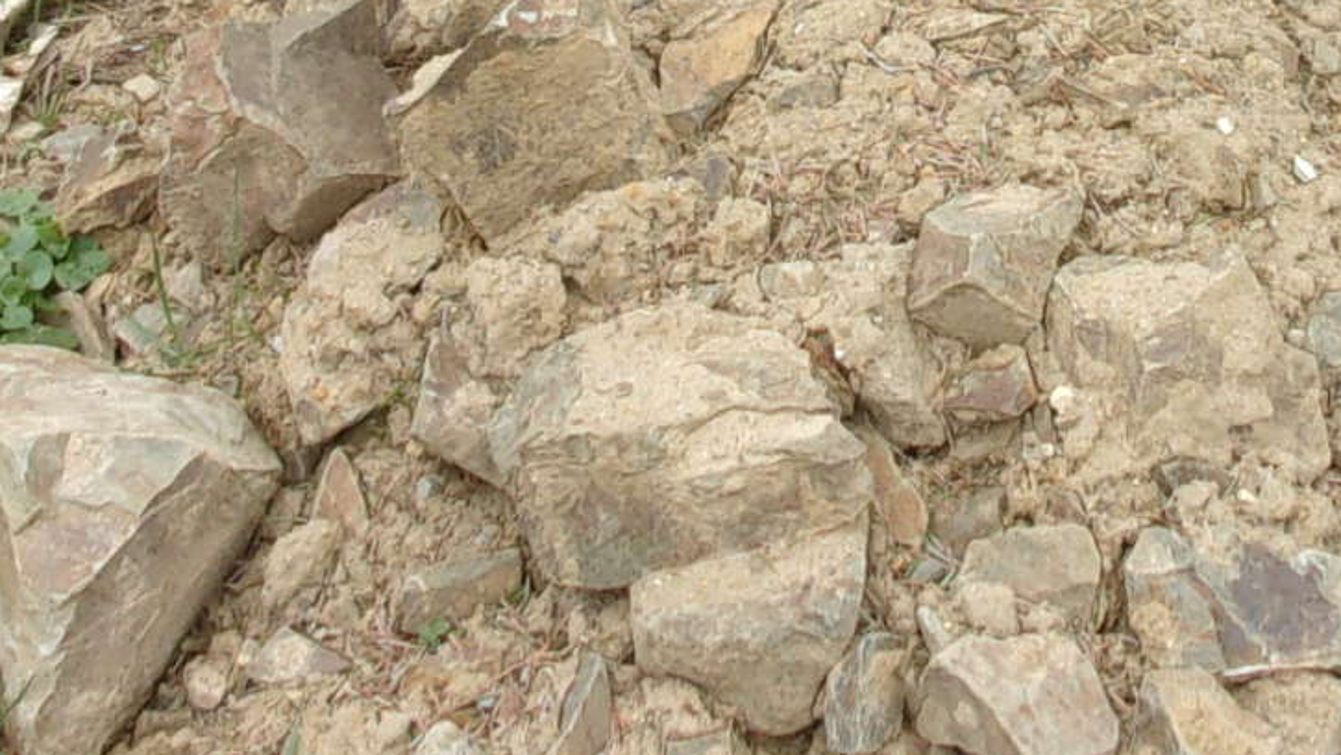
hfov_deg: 19.4
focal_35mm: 109
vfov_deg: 10.7
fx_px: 3876
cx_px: 1091
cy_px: -352
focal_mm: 5.1
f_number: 3.9
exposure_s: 1/170
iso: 80
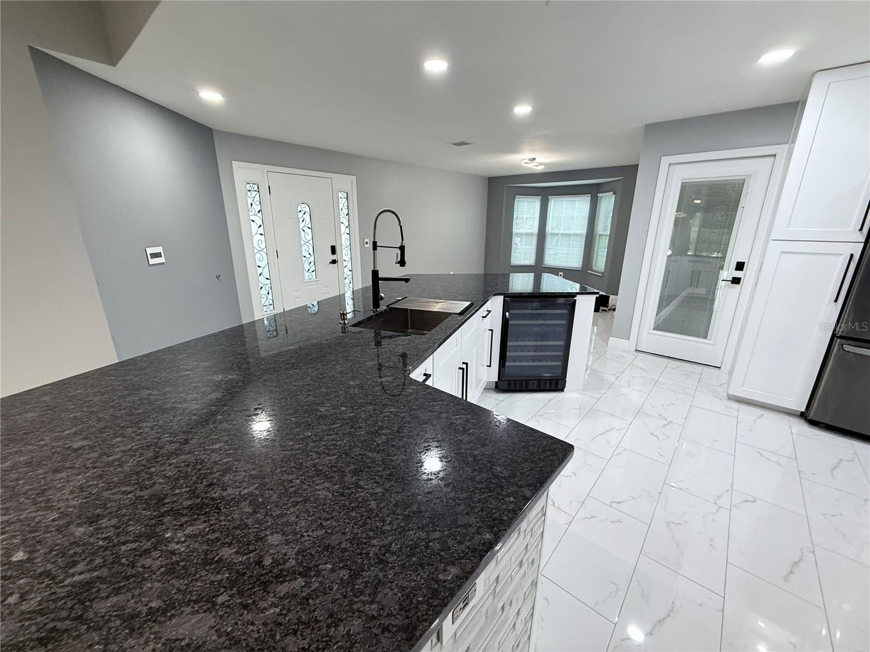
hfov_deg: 102.1
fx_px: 352
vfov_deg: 85.7
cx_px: 435
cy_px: 326
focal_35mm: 14
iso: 320
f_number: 2.2
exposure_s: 1/60
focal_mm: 2.22
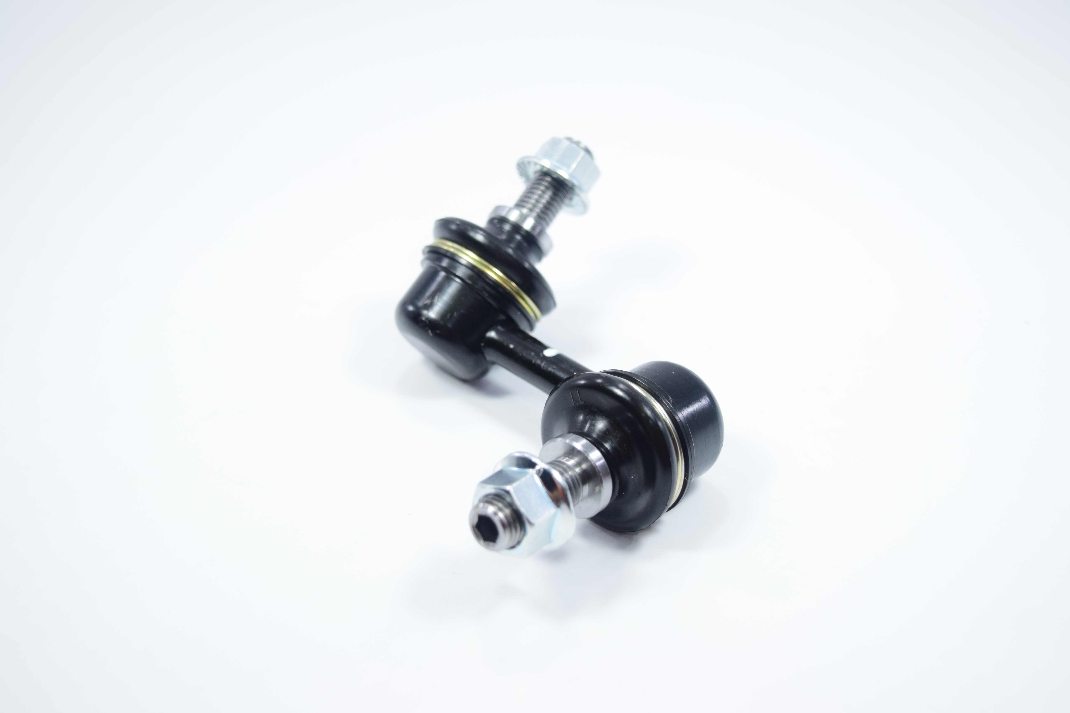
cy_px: 356
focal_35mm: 51
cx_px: 535
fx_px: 1516
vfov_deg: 26.5
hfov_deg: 38.9
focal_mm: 34
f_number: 4.5
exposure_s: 1/160
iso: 500
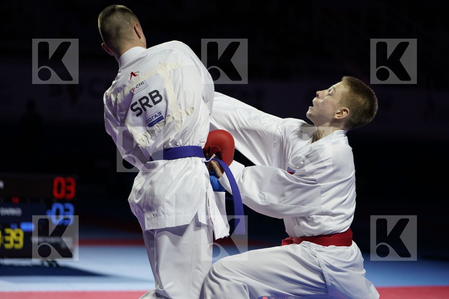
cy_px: 150
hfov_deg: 17.8
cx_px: 224
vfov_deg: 11.9
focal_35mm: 115
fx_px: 1434
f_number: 2.8
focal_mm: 115
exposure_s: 1/1000
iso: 1600
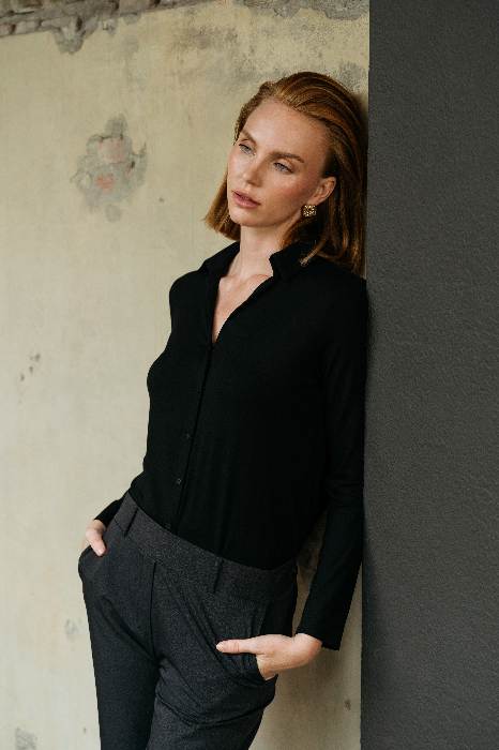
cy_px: 375
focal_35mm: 64
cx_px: 250
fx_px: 1332
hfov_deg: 21.2
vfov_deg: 31.4
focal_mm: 64
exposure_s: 1/200
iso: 640
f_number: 4.5
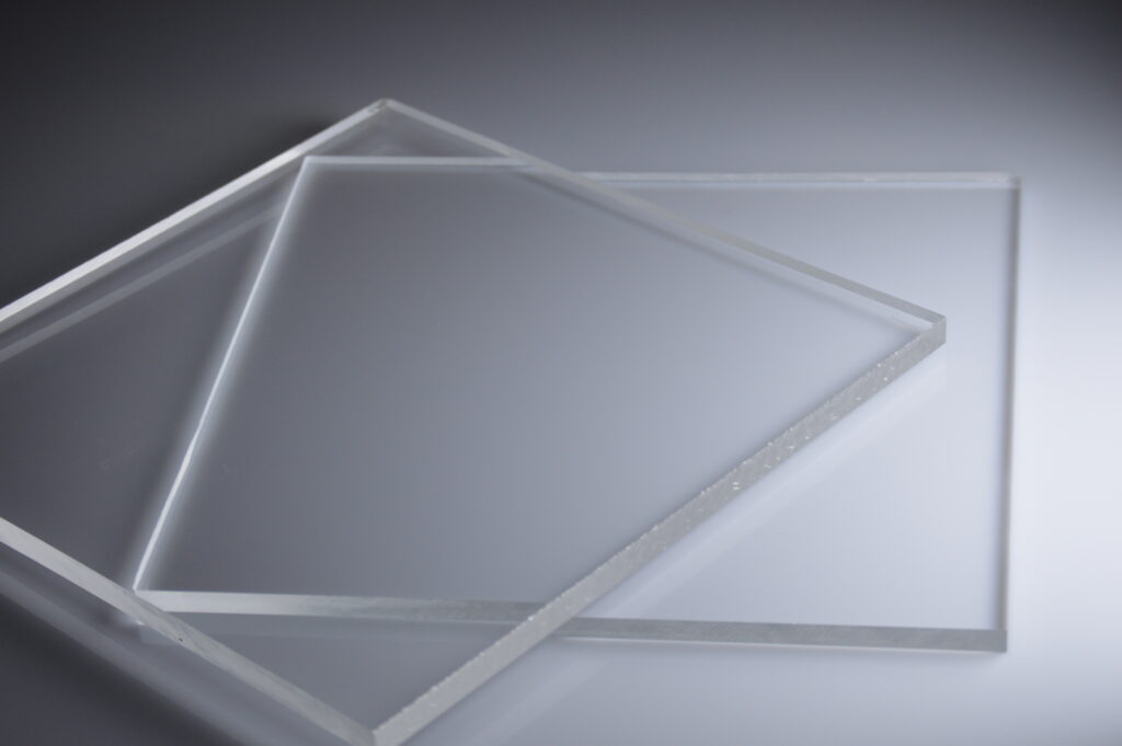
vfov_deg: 16.5
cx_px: 561
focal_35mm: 82
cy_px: 373
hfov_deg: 24.6
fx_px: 2569
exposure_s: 1/80
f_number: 4.5
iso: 400
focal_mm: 55
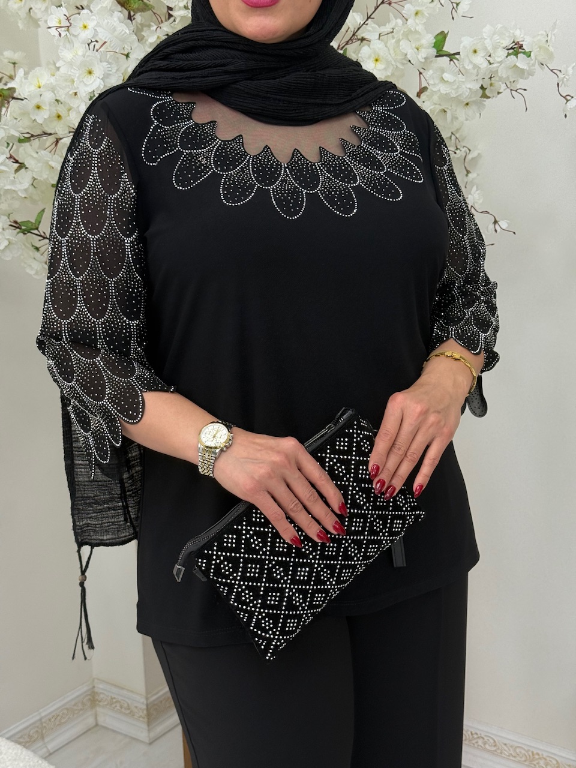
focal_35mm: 48
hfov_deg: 30.3
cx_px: 288
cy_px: 384
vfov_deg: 39.7
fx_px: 1065
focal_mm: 6.76
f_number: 1.78
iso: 64
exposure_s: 1/530
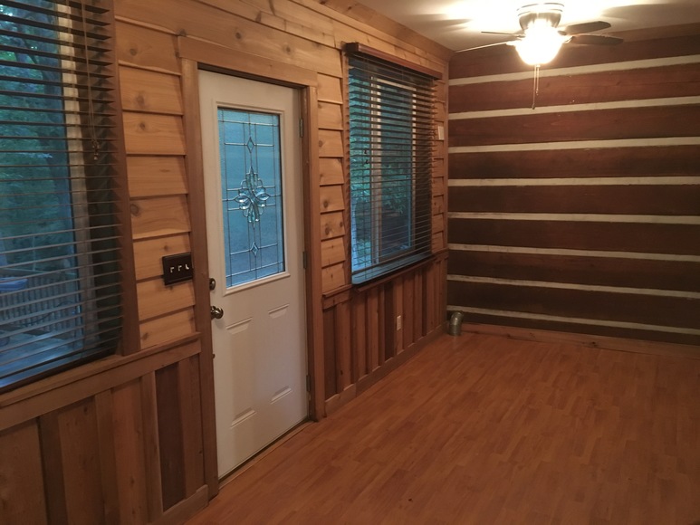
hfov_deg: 61.7
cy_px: 262
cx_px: 350
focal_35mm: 29
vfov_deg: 48.2
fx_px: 587
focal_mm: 4.15
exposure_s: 1/15
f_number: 2.2
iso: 400
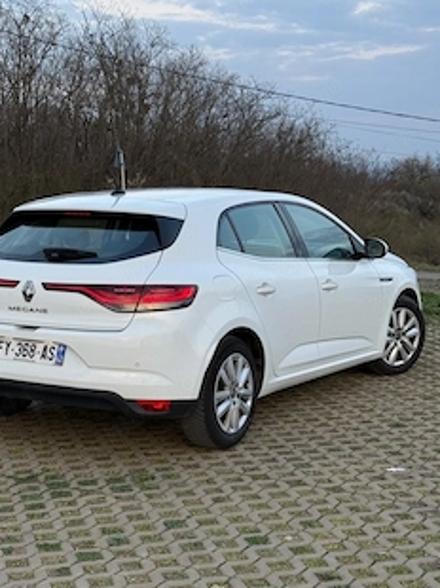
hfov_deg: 23.6
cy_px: 294
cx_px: 173
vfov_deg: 31.2
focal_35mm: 62
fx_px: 1052
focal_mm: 6.76
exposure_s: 1/227
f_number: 1.78
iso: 64
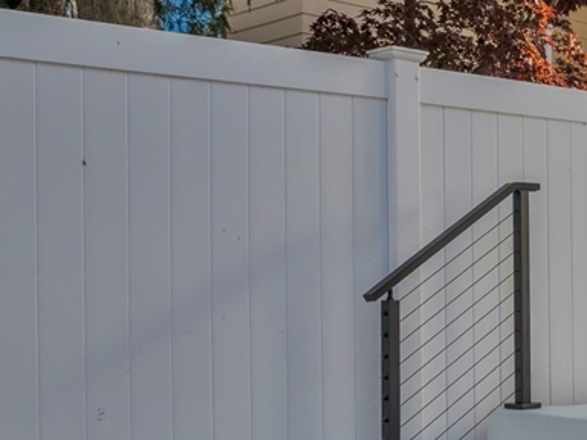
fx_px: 1085
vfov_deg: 22.2
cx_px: 773
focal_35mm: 64
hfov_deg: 25.7
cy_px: 427
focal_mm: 12.29
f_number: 2.8
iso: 140
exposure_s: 1/30
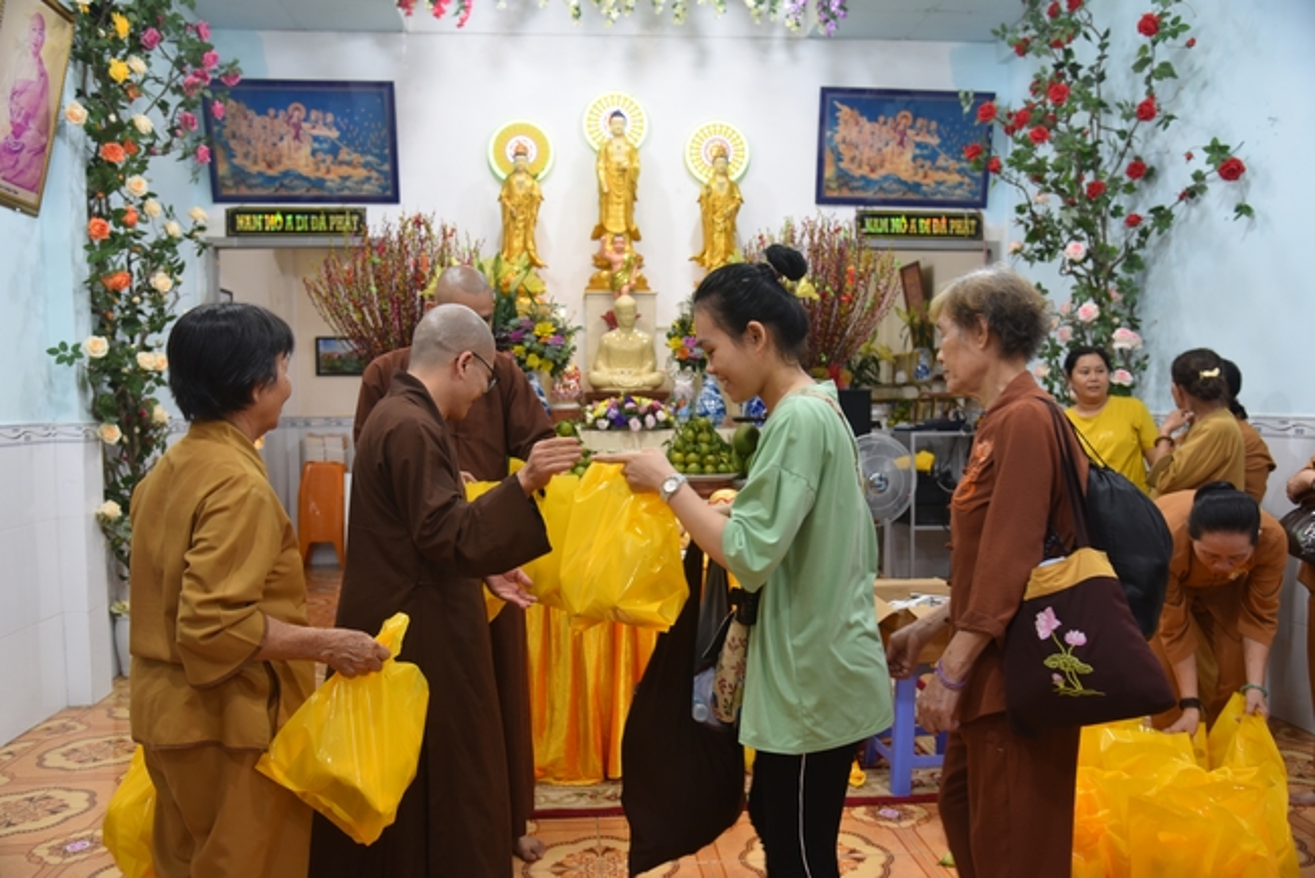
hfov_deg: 60.3
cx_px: 658
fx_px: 1133
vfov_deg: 42.4
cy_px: 439
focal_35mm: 31
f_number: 4
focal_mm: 31
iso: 720
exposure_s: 1/60
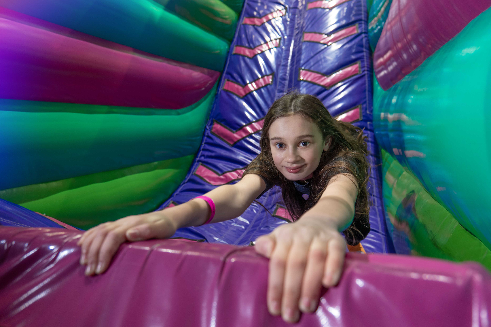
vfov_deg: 59.5
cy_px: 164
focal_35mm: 21
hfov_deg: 81.2
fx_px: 286
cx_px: 246
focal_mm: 20
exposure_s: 1/4
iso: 500
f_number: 3.5
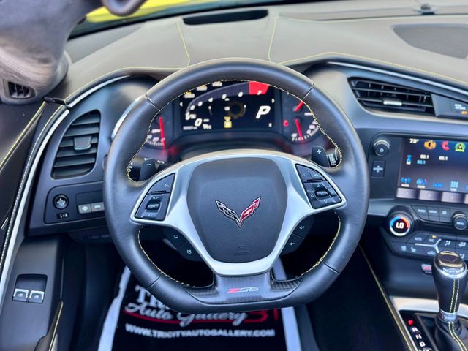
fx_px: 649
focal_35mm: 48
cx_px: 234
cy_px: 176
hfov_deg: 39.7
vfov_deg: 30.3
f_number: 1.78
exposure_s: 1/112
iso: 125
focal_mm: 6.86
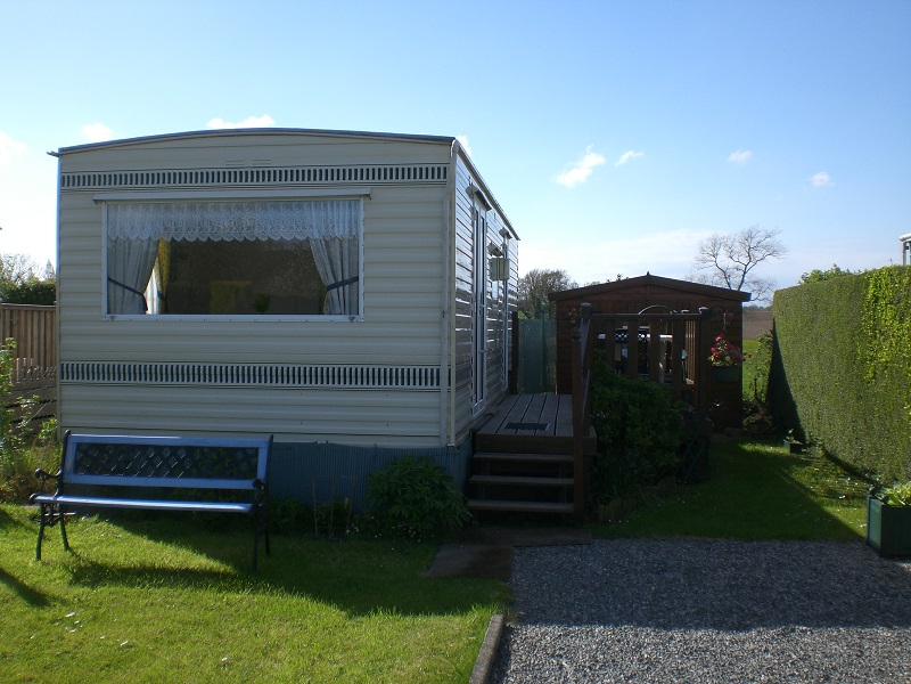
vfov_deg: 37.7
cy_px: 342
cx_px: 456
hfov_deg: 49.0
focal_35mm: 38
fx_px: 1000
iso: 50
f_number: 4.4
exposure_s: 1/500
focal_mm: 6.3
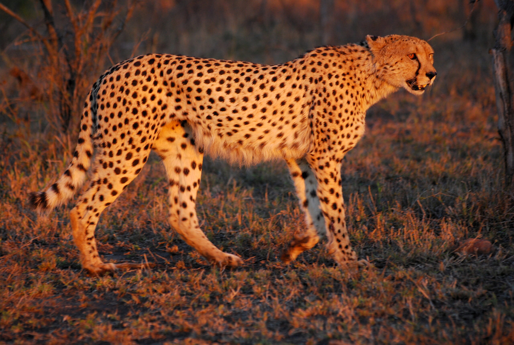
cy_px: 172
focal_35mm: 292
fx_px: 4184
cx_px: 257
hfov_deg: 7.0
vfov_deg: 4.7
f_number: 5
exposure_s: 1/200
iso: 400
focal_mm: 195
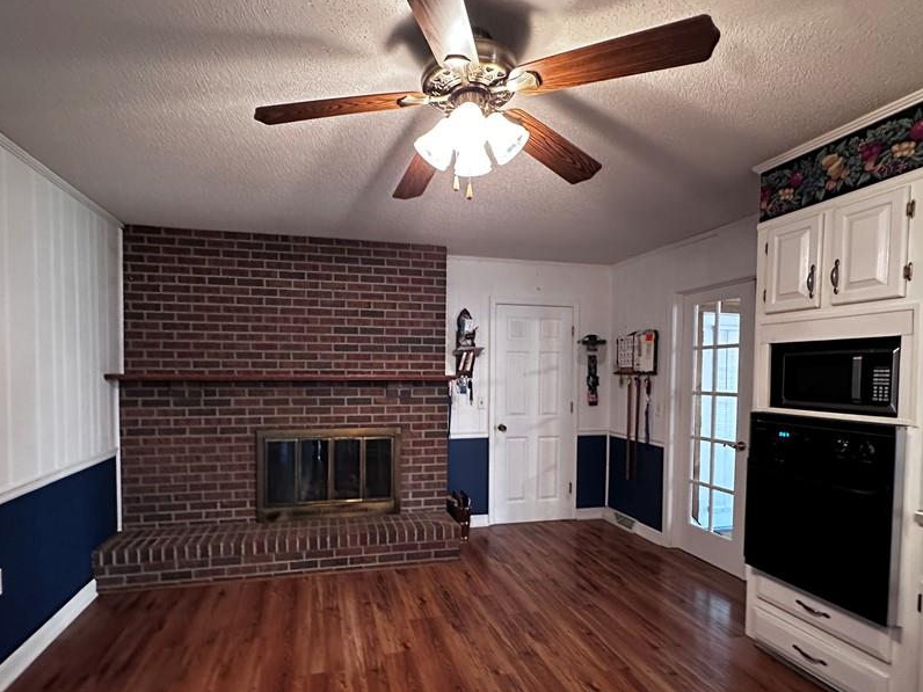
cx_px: 423
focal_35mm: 18
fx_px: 480
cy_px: 387
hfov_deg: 87.6
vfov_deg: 71.3
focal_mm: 2.22
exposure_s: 1/40
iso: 1000
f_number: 2.2
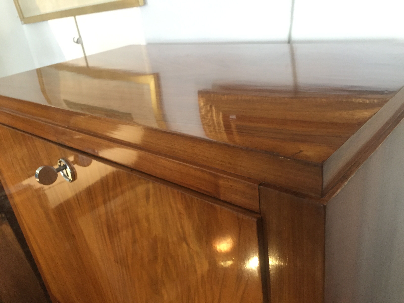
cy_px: 152
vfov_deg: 48.2
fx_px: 338
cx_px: 202
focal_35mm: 29
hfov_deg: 61.7
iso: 250
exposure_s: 1/20
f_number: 2.2
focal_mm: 4.15
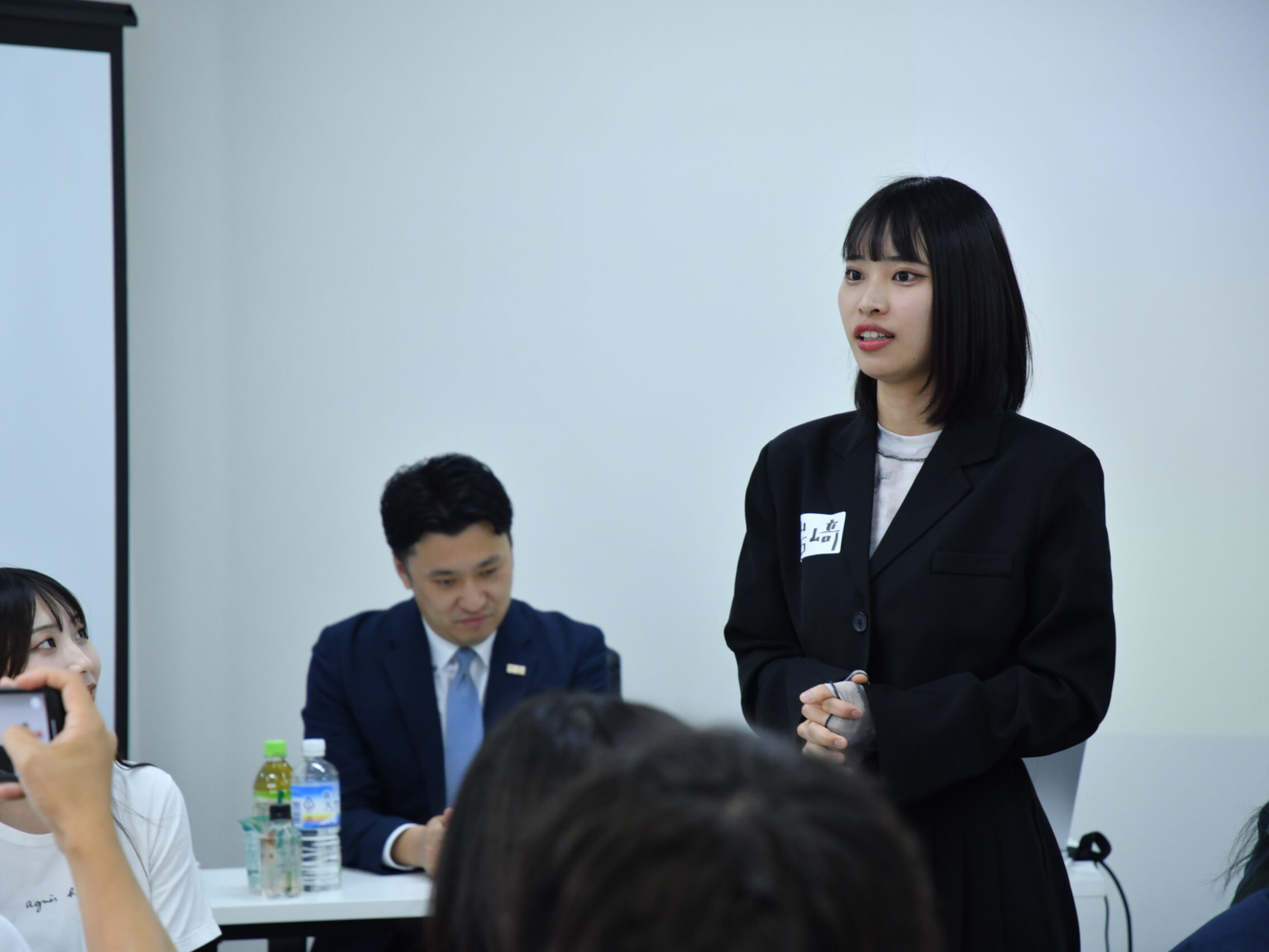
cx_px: 585
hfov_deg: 15.2
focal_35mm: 130
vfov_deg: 11.4
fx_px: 4766
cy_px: 476
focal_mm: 80
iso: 800
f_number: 4
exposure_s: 1/160
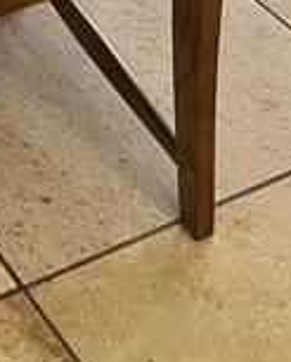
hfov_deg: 11.3
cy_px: -532
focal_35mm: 127
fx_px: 1363
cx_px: -241
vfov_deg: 11.9
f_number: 1.5
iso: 500
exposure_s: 1/40
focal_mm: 5.7
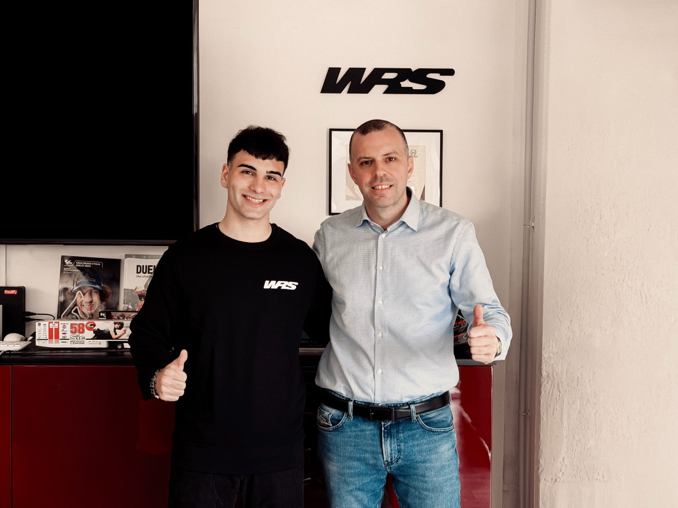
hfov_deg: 39.7
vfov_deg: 30.3
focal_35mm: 48
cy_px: 254
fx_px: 940
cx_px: 339
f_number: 1.78
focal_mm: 6.76
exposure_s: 1/85
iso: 100
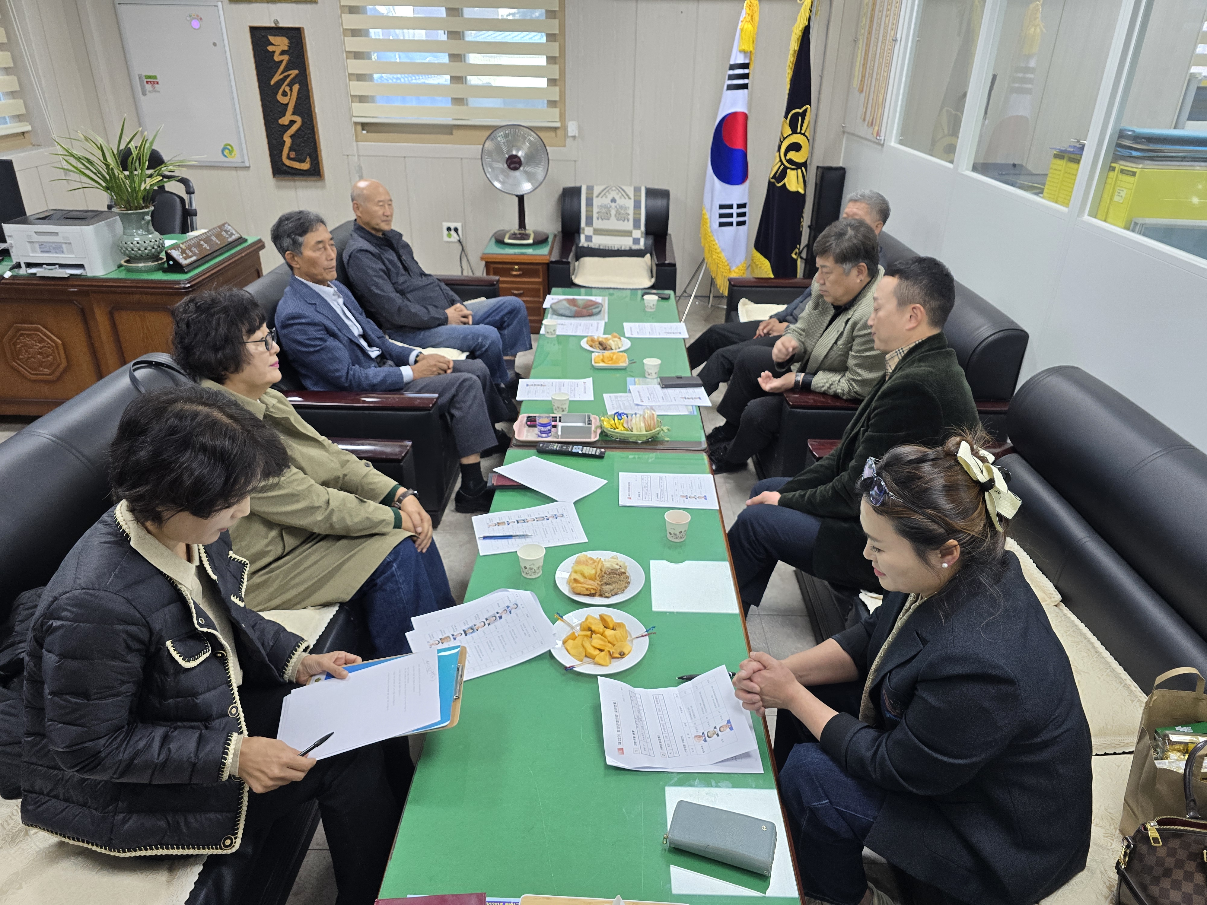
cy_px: 452
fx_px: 802
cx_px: 604
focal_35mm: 23
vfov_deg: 58.9
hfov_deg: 73.9
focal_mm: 6.3
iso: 125
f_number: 1.7
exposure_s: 1/120
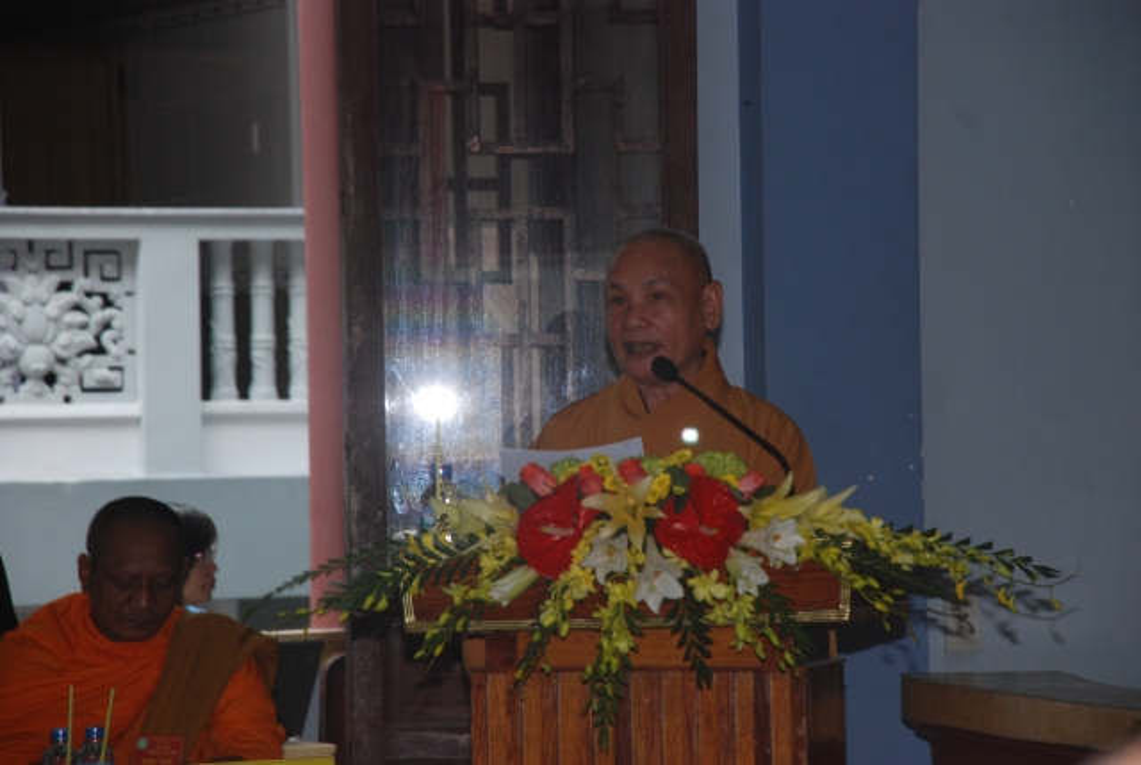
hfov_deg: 10.1
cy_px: 382
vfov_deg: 6.8
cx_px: 570
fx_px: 6428
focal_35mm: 202
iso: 400
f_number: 8
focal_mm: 135
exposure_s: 1/60
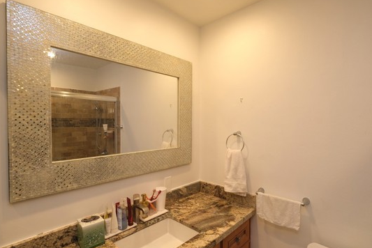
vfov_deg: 67.4
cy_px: 128
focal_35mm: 18
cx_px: 191
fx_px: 186
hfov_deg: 89.9
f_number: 4
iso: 250
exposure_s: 1/60
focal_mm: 10
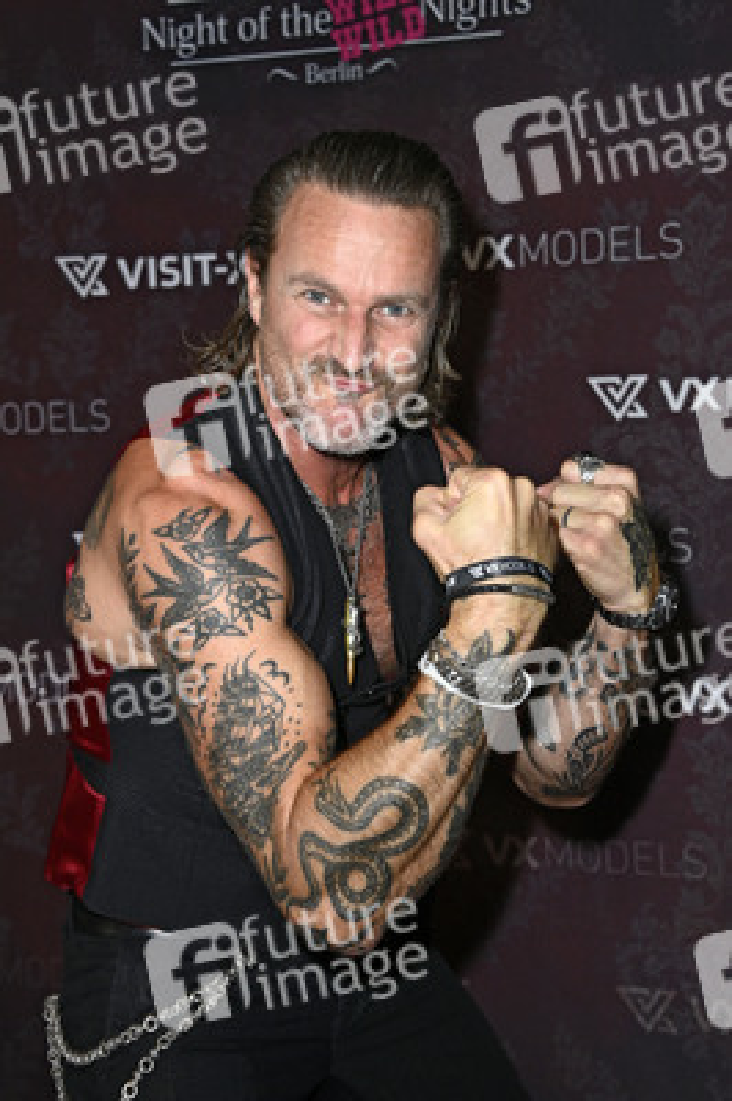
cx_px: 366
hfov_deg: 24.2
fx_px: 1711
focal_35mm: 56
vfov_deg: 35.7
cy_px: 550
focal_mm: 56
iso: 800
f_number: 5.6
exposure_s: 1/200
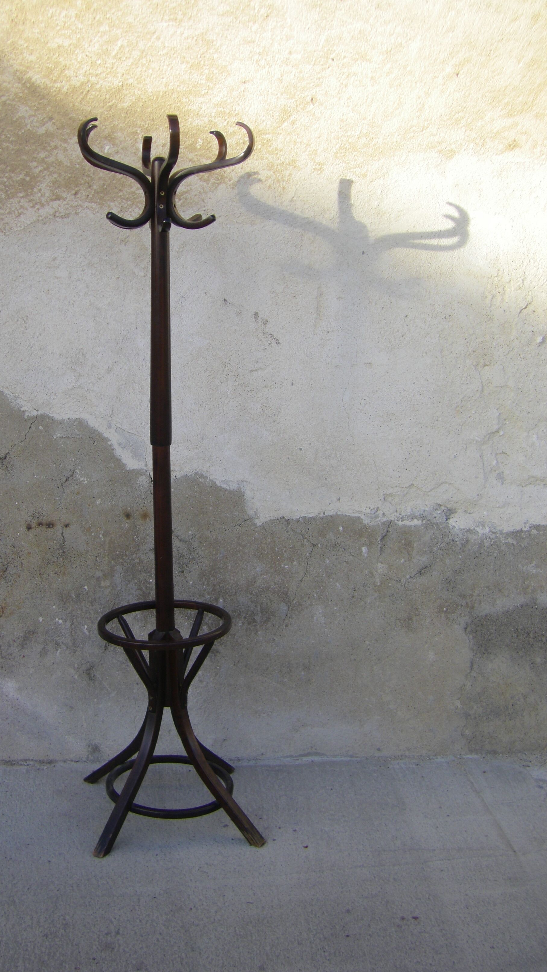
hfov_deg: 28.2
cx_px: 181
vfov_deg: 48.4
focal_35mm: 42
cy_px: 489
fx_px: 1083
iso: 64
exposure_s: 1/200
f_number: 3.5
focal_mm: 6.3
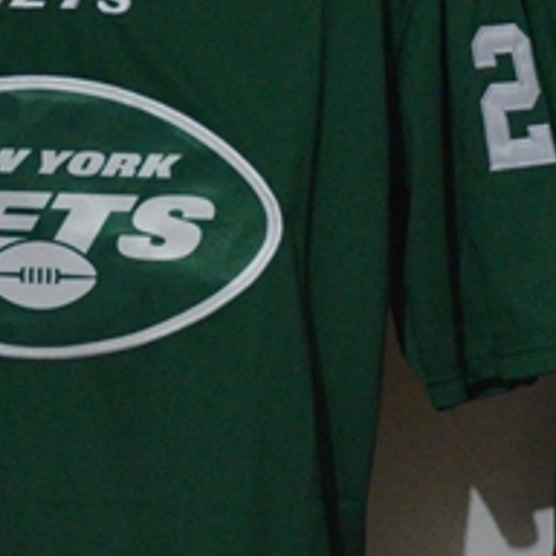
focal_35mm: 265
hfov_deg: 6.6
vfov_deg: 6.6
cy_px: 206
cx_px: 455
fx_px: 4816
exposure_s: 1/30
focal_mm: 50
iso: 4000
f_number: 4.8
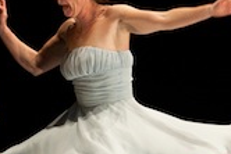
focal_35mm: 734
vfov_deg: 1.9
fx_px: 4714
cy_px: 74
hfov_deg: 2.8
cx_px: 53
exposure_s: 1/250
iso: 2500
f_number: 4
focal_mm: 200
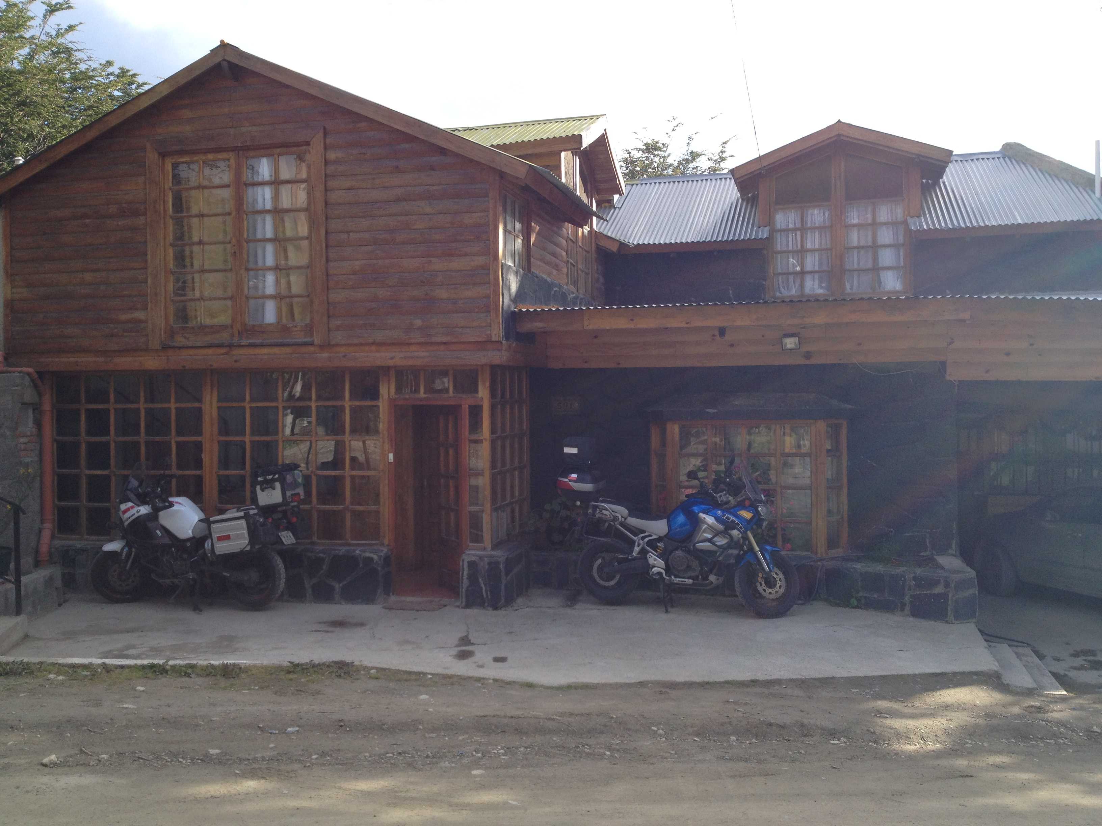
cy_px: 413
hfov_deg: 52.6
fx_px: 1114
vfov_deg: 40.7
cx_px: 551
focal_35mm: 35
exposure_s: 1/511
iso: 50
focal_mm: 4.28
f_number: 2.4
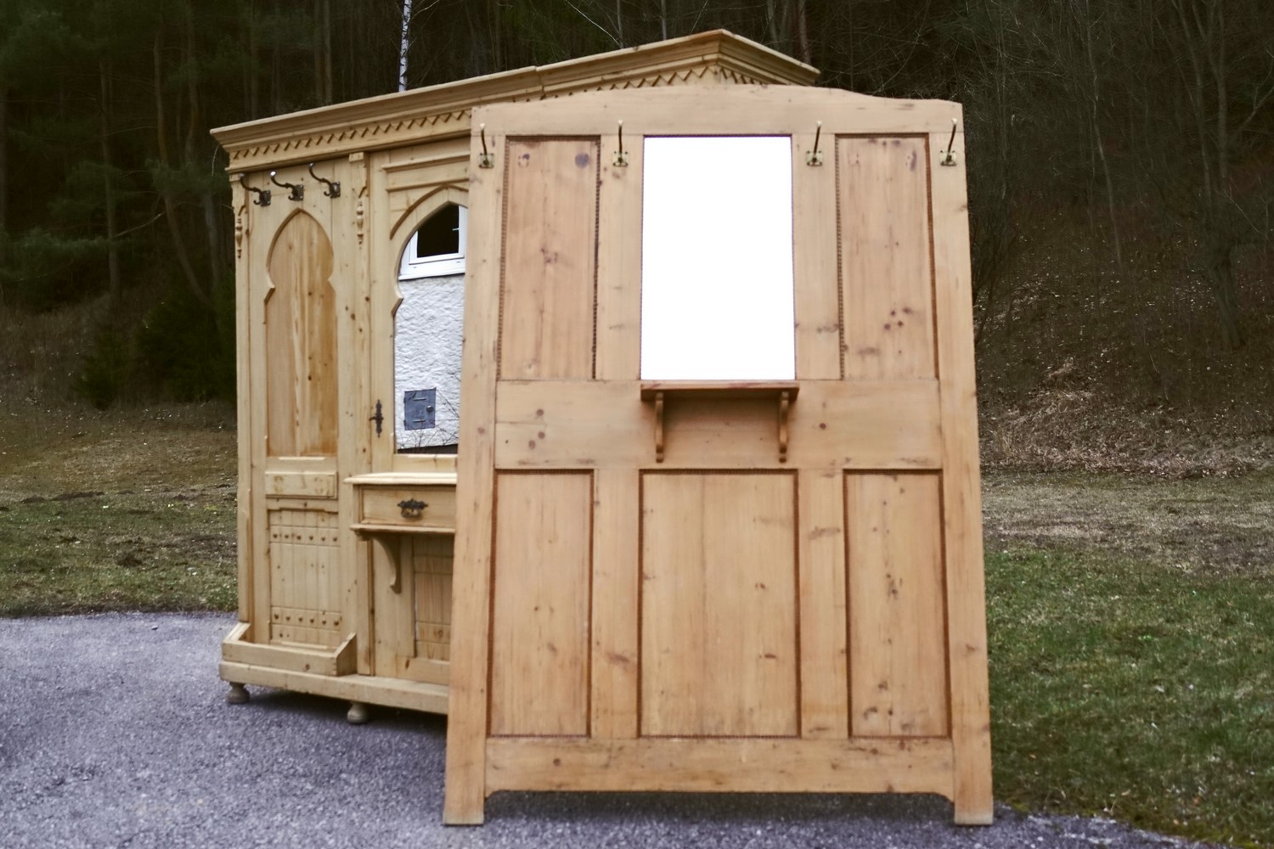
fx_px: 1168
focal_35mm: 33
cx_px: 637
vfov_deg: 40.0
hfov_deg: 57.2
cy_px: 424
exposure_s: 1/60
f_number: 4
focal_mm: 22
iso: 400
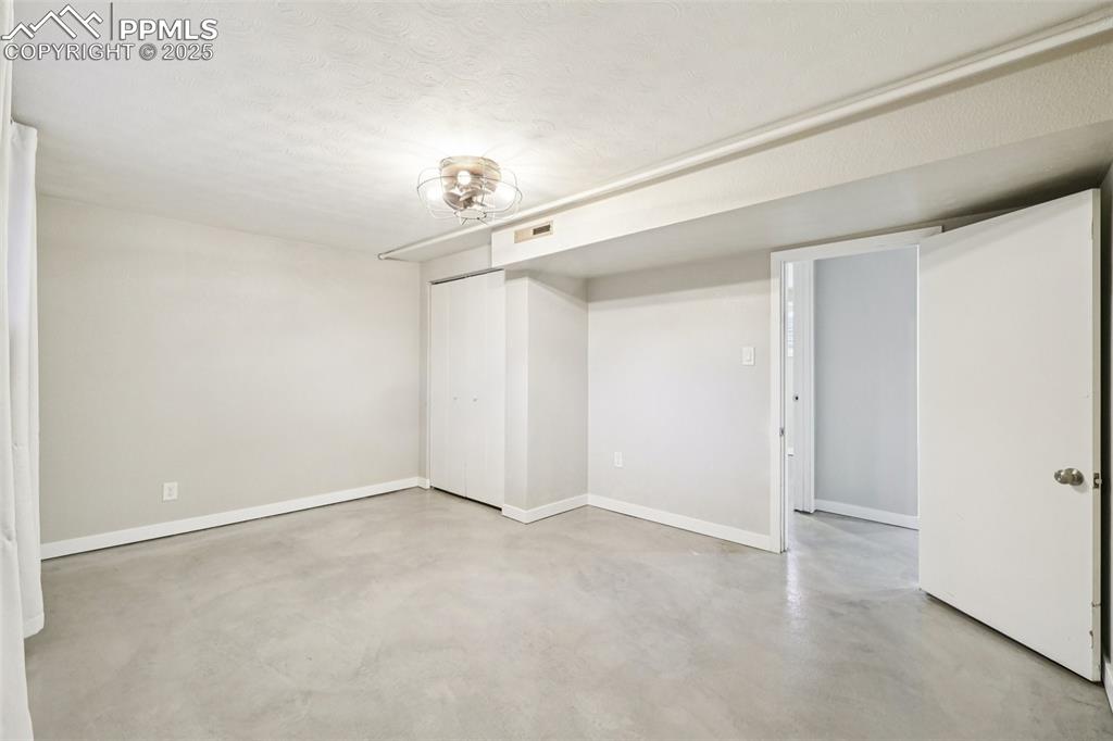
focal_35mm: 15
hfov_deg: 100.4
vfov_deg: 77.3
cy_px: 370
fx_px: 464
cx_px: 556
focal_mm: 10
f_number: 8
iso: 800
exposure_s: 1/6
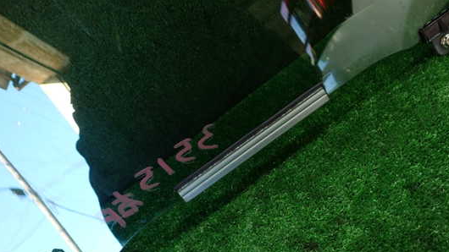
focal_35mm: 37
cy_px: 156
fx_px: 440
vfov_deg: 31.9
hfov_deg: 53.9
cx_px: 252
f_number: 2.3
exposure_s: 1/60
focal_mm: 5.4
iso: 200
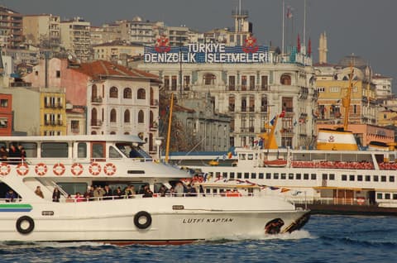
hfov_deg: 6.6
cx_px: 198
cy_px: 132
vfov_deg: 4.3
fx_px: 3467
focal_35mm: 315
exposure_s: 1/2000
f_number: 5.6
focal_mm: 210
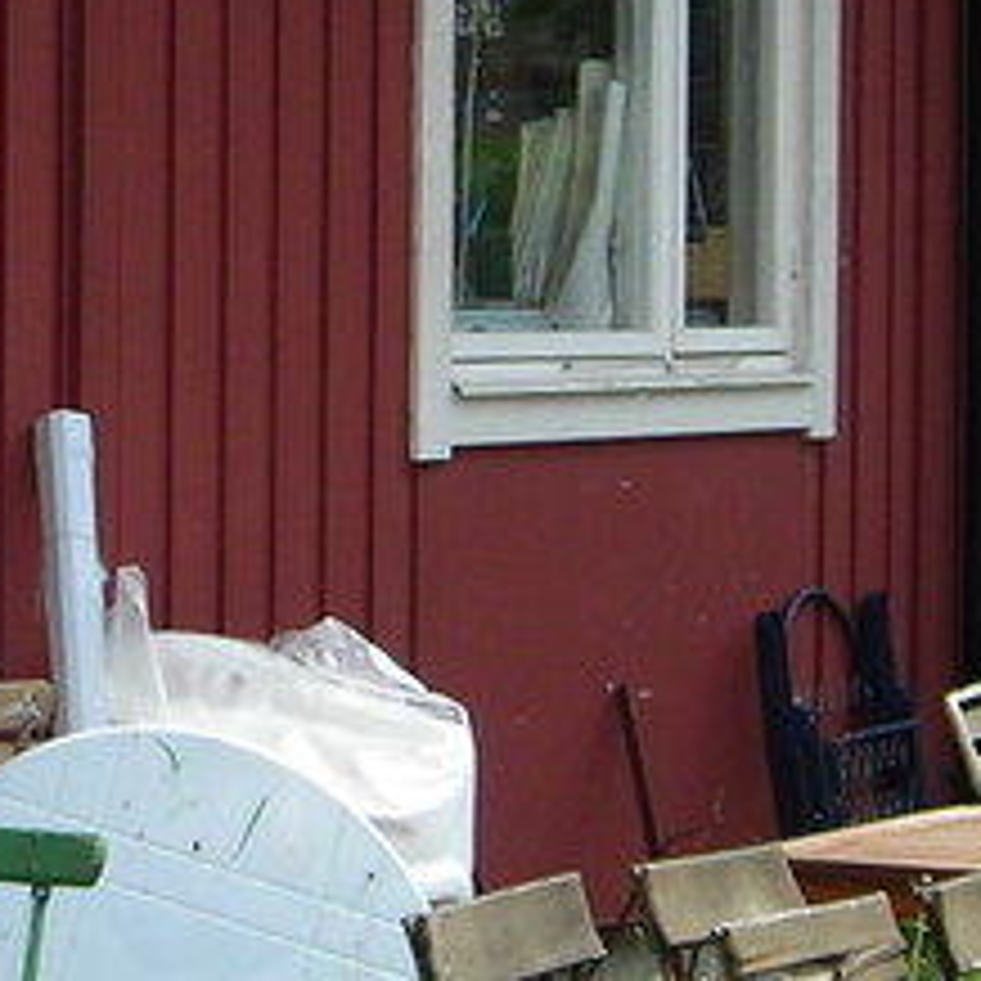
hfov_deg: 11.6
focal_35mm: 148
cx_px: -68
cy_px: 81
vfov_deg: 11.7
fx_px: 4745
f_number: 3.2
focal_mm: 6.3
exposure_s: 1/370
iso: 50
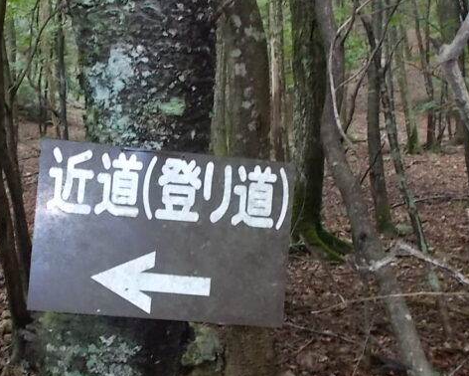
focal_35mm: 55
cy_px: 221
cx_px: 178
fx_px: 764
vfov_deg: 27.6
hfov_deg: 34.0
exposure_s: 1/25
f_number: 3.2
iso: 200
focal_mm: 4.6
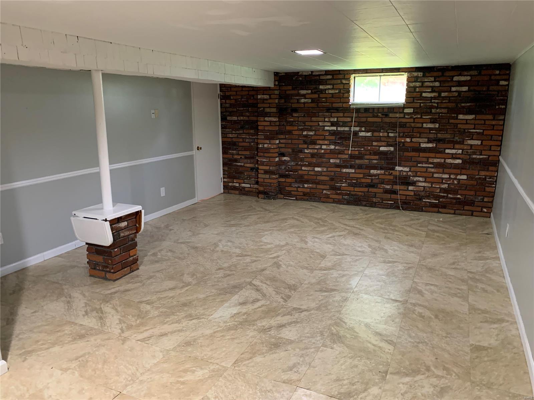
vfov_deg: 53.1
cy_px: 200
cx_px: 267
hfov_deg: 67.3
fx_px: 401
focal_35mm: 26
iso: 400
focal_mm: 4.25
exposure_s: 1/40
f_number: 1.8
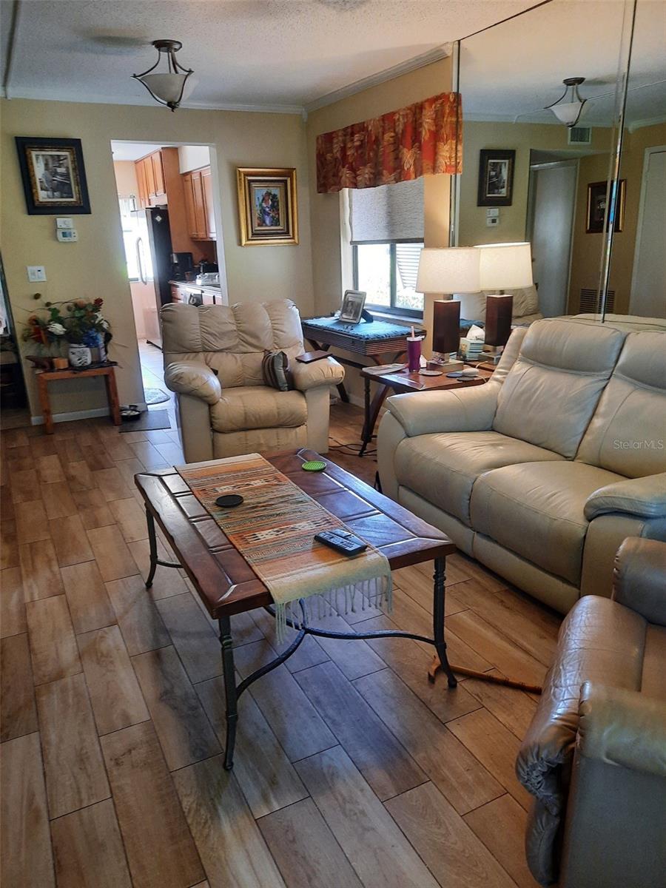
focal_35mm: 25
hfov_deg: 54.9
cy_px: 444
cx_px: 333
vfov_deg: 69.4
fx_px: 641
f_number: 2
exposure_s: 1/30
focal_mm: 4.6
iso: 250
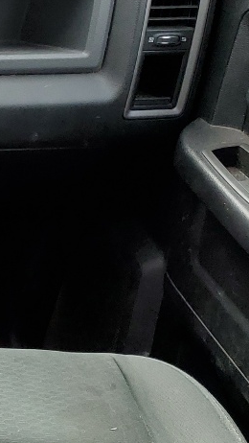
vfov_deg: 21.5
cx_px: -450
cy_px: 356
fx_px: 1150
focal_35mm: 98
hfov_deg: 9.9
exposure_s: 1/256
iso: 50
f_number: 1.5
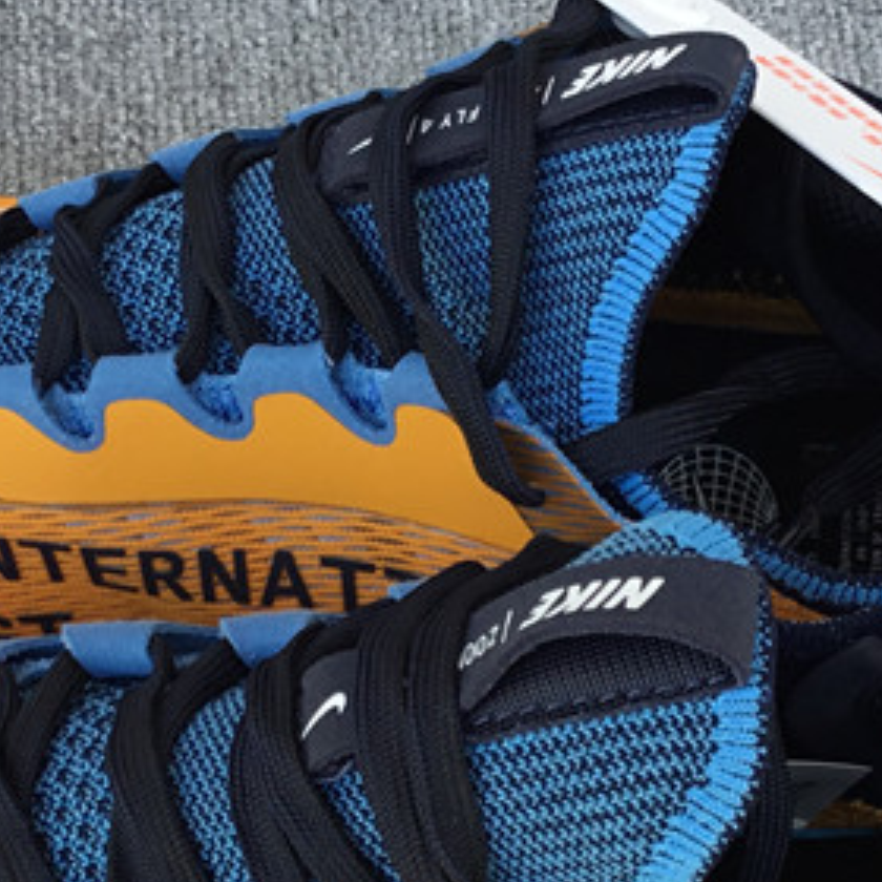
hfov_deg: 19.7
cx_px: 375
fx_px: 2537
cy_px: 632
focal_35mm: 88
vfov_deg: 19.6
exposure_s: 1/100
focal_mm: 3.3
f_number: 2.4
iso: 25
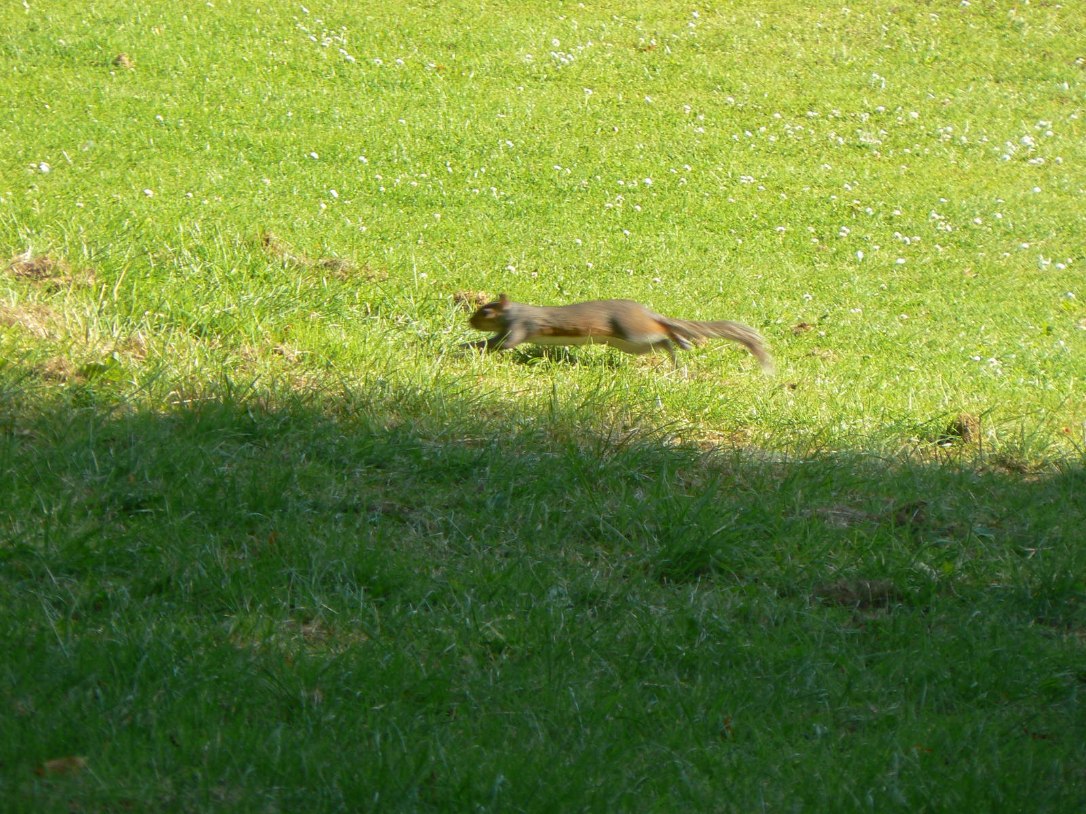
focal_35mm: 432
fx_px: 13553
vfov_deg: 3.4
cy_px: 407
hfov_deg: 4.6
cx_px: 543
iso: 80
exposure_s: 1/160
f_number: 5.6
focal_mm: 72
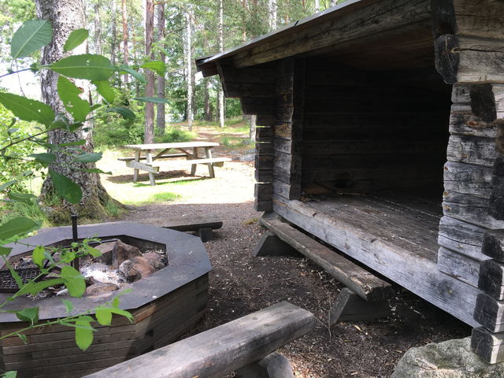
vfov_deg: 48.2
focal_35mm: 29
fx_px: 422
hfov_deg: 61.7
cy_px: 189
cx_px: 252
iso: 25
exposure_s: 1/127
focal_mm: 4.15
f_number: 2.2
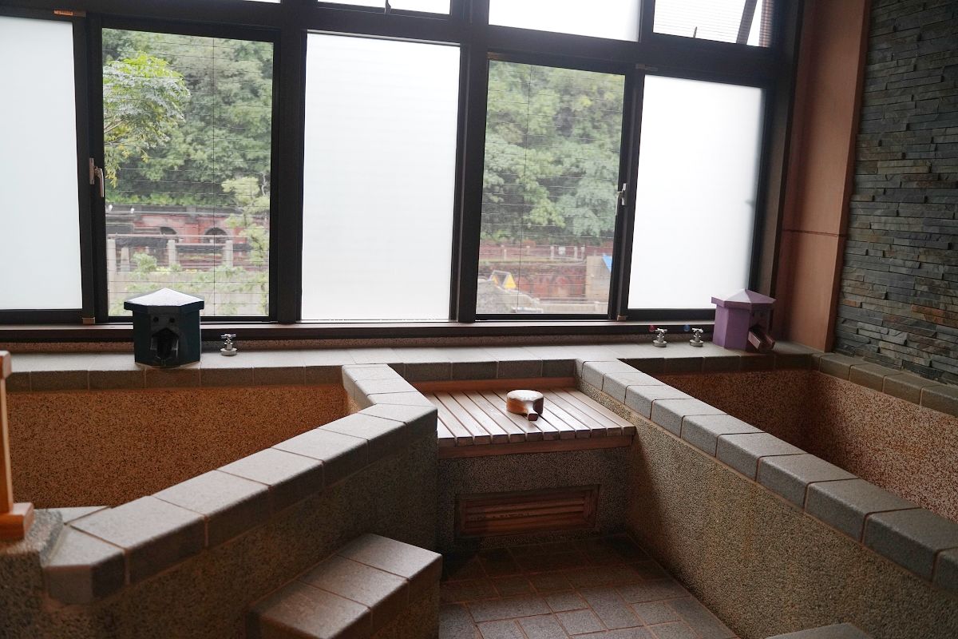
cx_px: 479
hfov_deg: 65.5
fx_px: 745
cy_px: 320
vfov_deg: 46.4
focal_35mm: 28
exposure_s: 1/160
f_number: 3.2
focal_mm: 28
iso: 1600
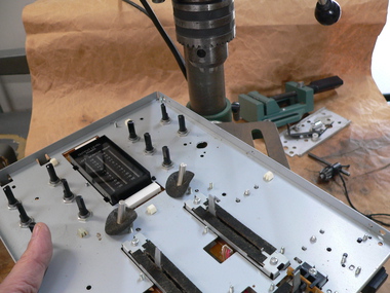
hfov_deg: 51.4
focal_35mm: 36
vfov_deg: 39.7
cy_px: 146
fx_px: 406
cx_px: 195
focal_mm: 6
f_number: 2.8
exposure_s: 1/20
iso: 200
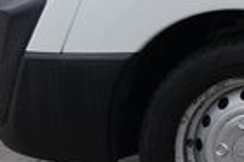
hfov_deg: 8.7
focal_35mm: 176
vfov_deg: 7.3
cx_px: 824
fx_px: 1191
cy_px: -212
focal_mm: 24
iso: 100
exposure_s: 1/100
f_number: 6.3
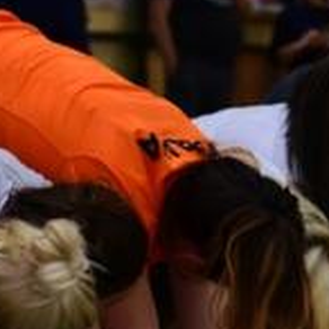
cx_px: 512
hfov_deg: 7.9
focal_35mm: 218
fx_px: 2344
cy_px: 216
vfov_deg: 8.0
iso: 320
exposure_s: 1/200
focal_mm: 50
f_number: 2.5
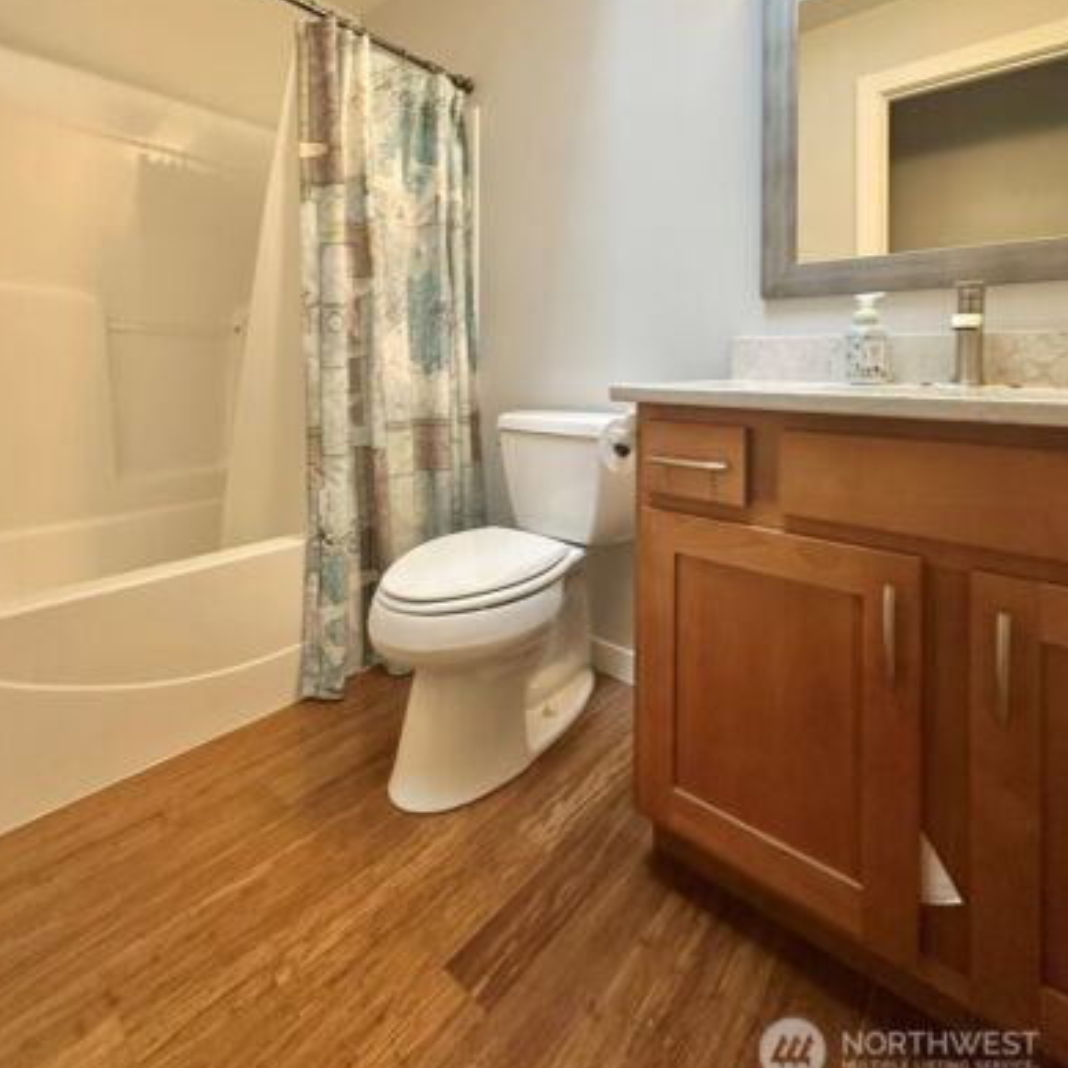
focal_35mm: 17
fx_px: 593
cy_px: 365
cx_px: 520
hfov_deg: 84.0
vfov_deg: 81.4
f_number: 2.2
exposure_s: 1/60
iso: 200
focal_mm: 2.22
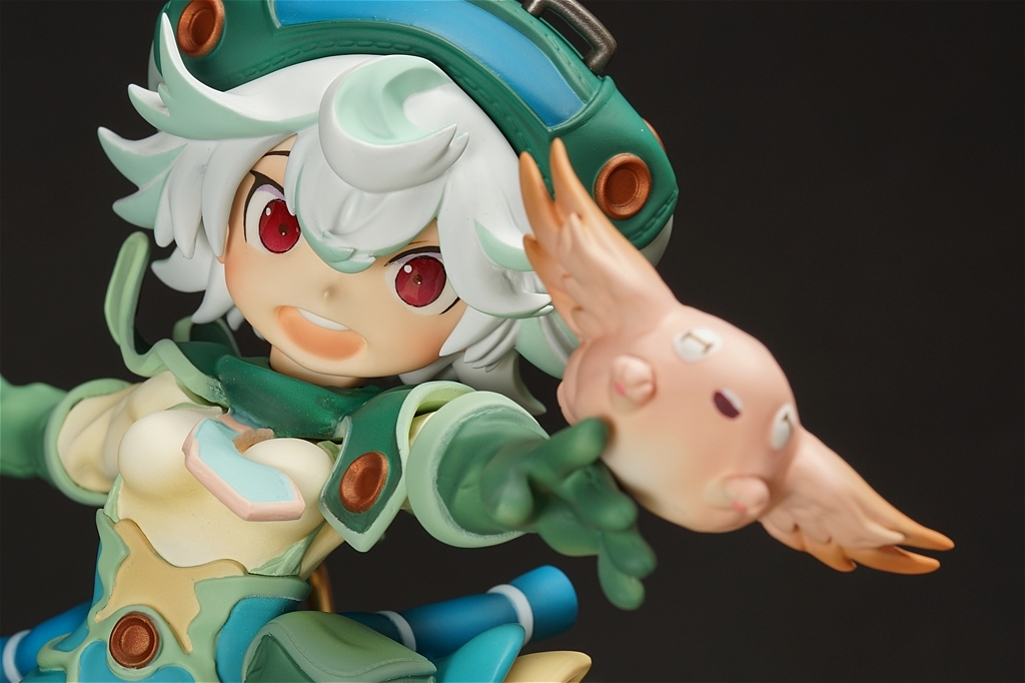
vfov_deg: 13.0
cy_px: 342
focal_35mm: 105
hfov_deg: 19.5
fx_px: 2988
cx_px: 512
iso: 100
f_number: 14
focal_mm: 70
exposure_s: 1/1.25
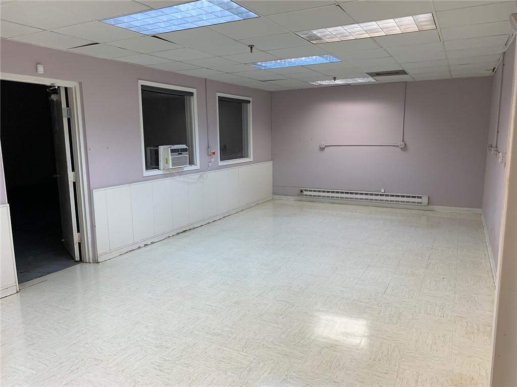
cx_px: 258
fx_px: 388
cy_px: 194
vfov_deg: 53.1
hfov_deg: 67.3
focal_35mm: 26
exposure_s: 1/120
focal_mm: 4.25
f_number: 1.8
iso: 64
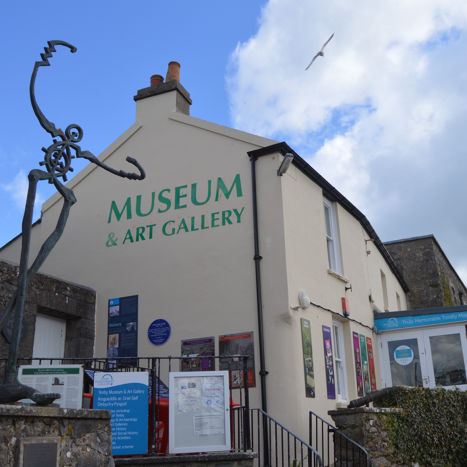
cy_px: 233
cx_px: 290
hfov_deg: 46.8
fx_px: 534
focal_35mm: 35
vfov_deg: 47.2
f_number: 8
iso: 100
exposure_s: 1/250
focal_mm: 18
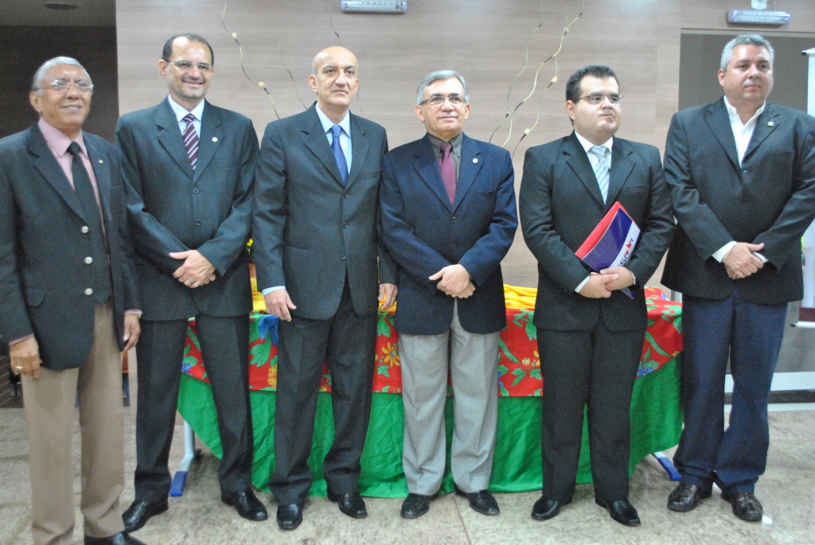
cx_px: 408
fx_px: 816
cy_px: 272
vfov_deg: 37.0
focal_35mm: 36
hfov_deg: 53.1
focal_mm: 24
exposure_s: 1/20
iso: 1600
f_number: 4
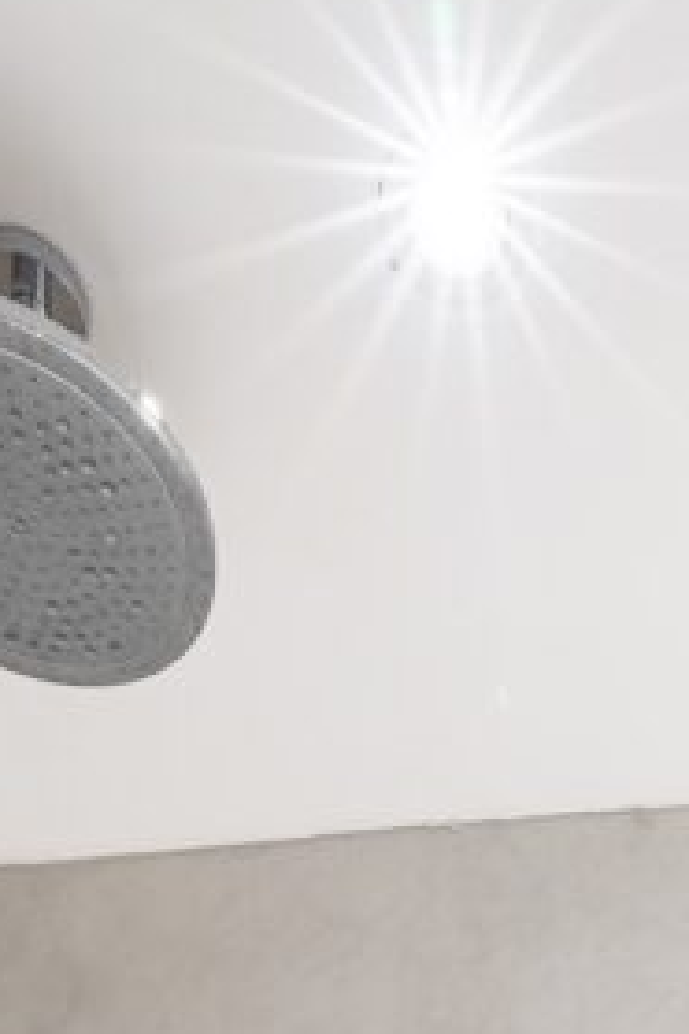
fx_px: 1263
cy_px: 1783
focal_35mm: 44
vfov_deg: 24.0
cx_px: 591
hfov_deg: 29.5
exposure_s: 1/1.25
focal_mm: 12
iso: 100
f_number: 14
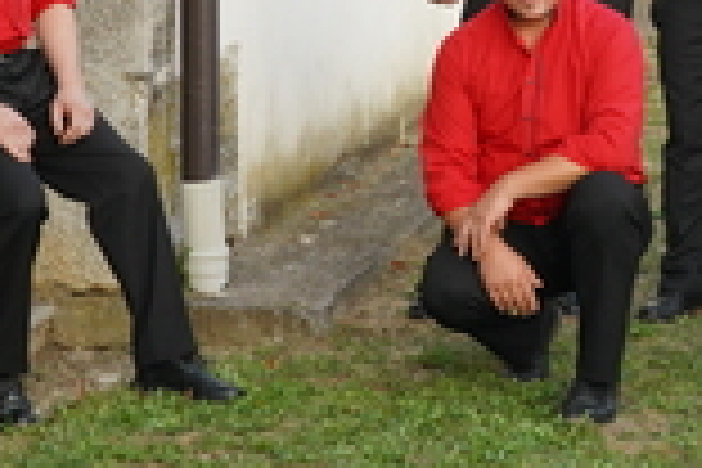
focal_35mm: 147
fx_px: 2866
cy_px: 40
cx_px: 729
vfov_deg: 9.3
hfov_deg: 13.7
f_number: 13
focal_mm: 51
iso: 2000
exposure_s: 1/160
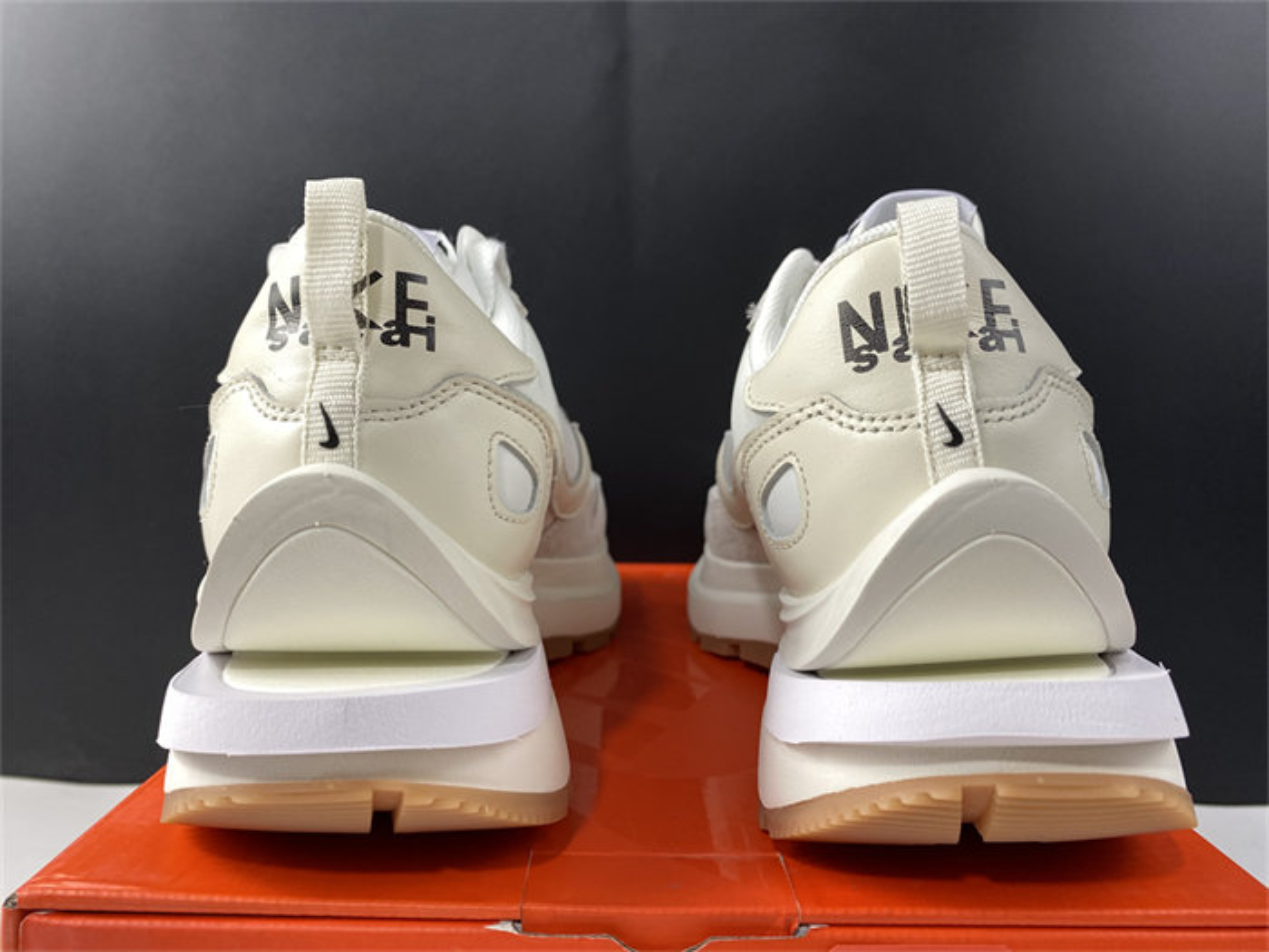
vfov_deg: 53.1
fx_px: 953
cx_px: 634
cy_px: 476
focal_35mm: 26
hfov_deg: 67.3
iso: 80
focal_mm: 4.25
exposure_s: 1/100
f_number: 1.8
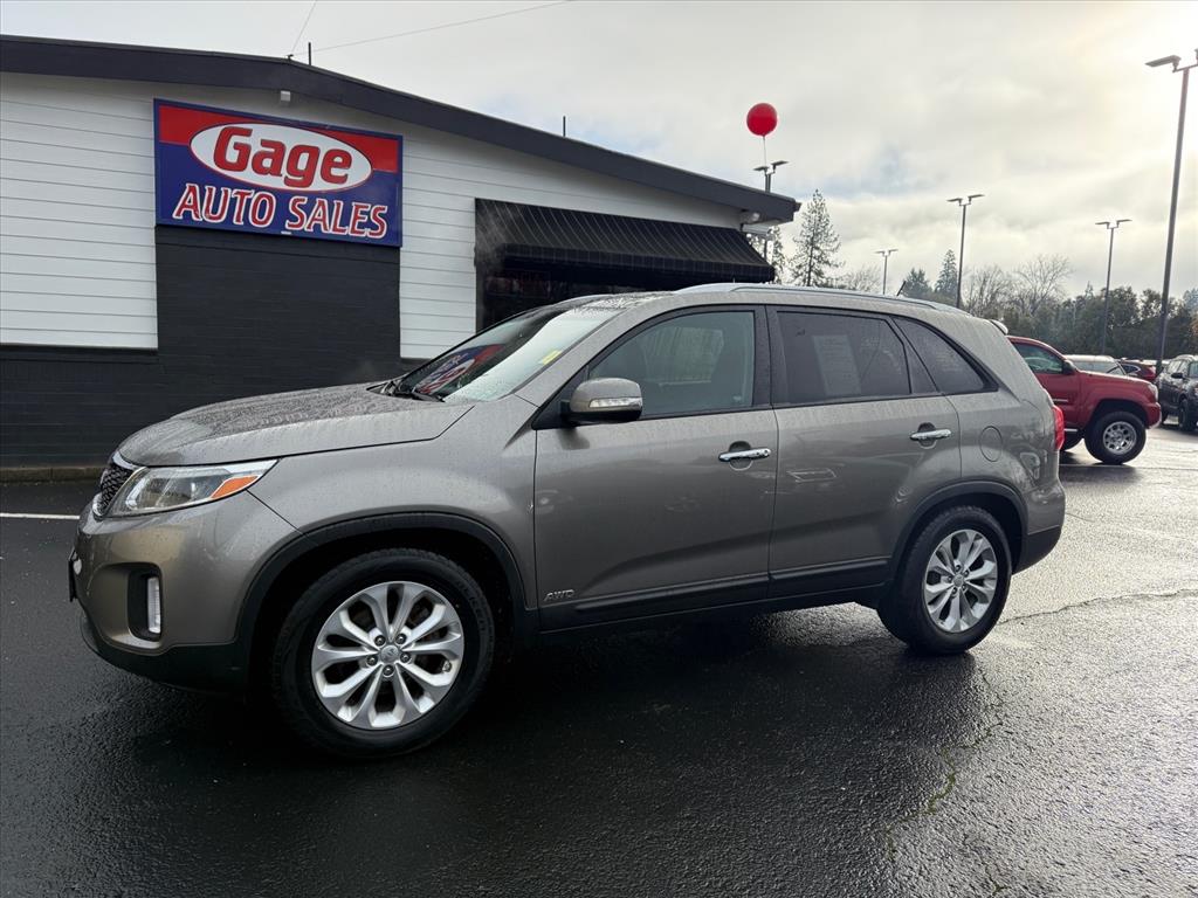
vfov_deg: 56.8
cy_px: 449
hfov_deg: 71.6
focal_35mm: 24
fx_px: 831
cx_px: 599
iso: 100
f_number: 1.78
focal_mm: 6.76
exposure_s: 1/3584
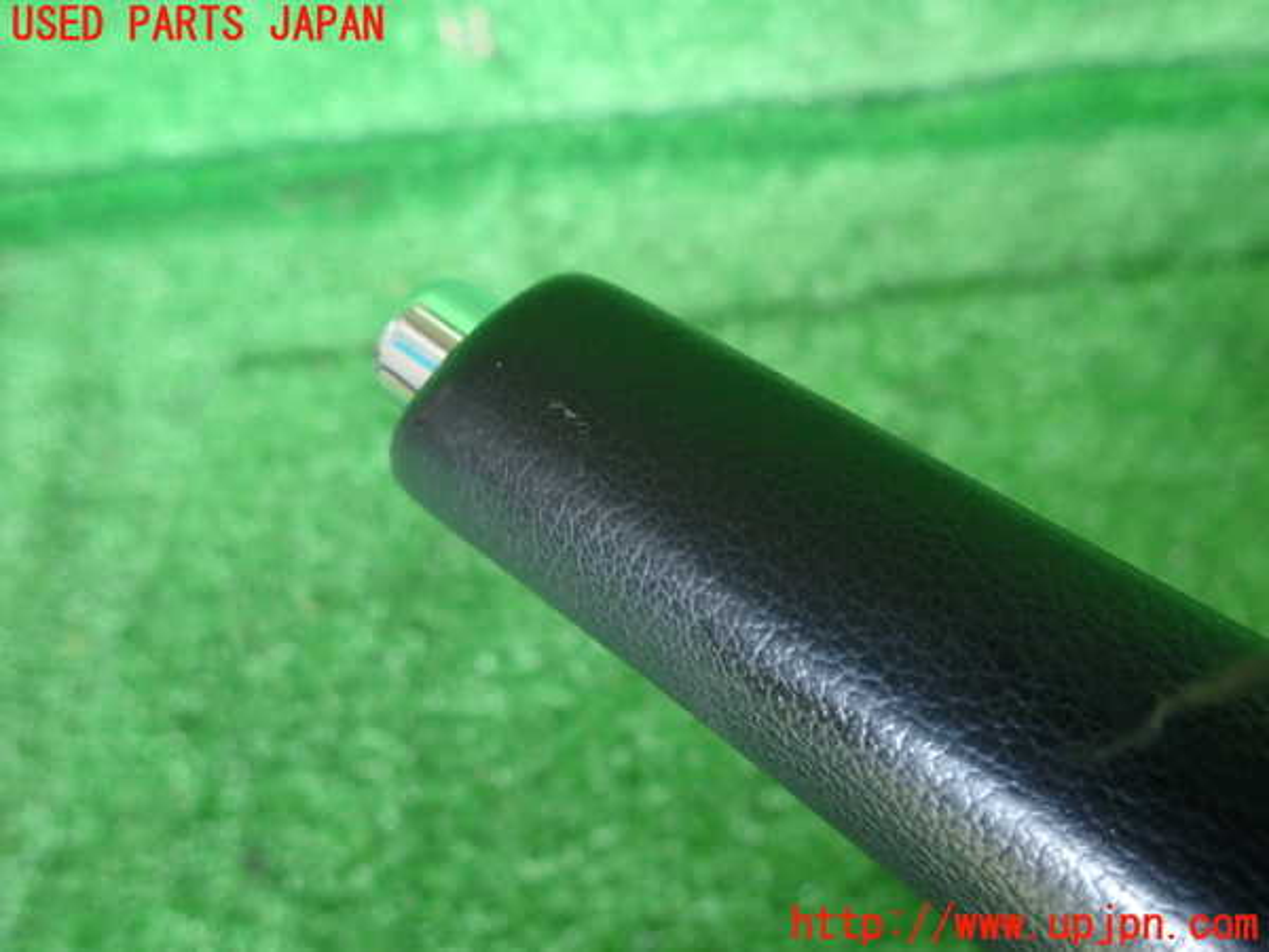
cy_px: 476
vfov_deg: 54.9
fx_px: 916
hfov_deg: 69.4
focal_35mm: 25
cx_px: 634
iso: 100
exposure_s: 1/60
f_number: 2
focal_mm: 4.5
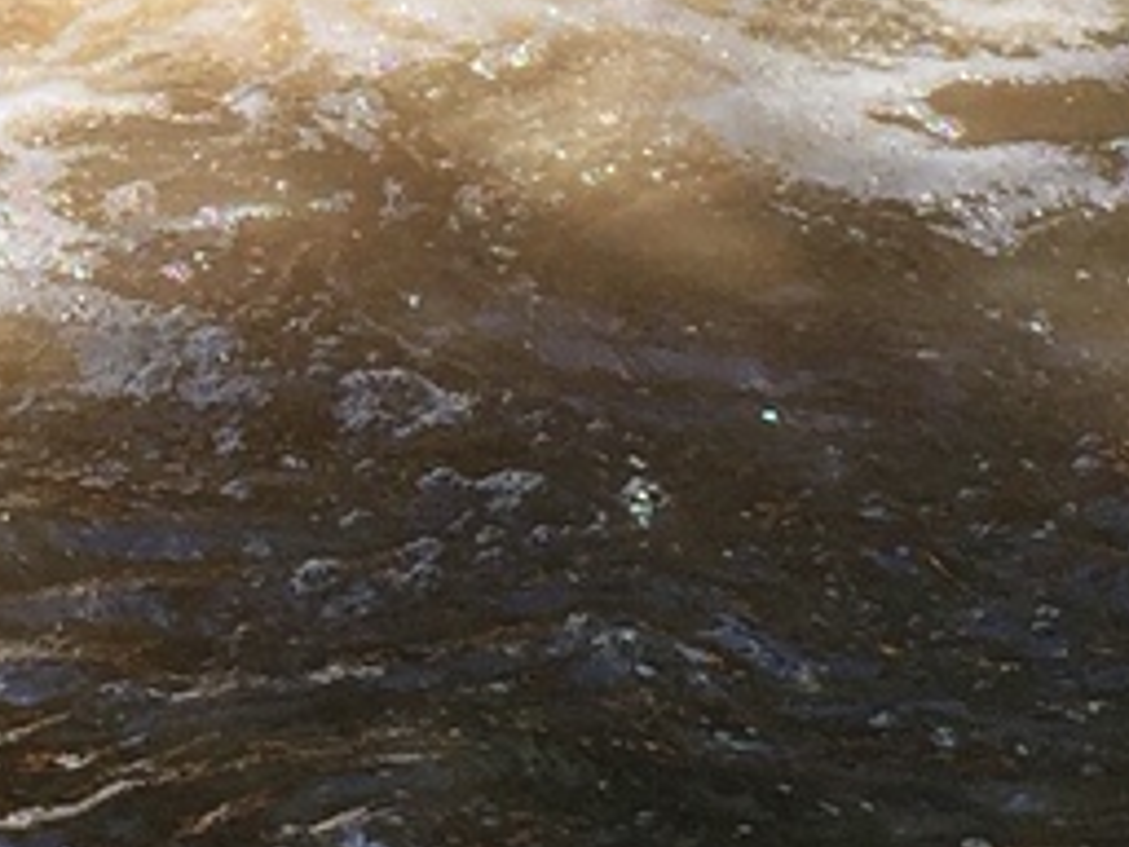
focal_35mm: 185
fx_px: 6034
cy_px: -547
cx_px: -423
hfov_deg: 10.4
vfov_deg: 7.8
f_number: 2.2
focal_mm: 4.15
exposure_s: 1/824
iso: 32
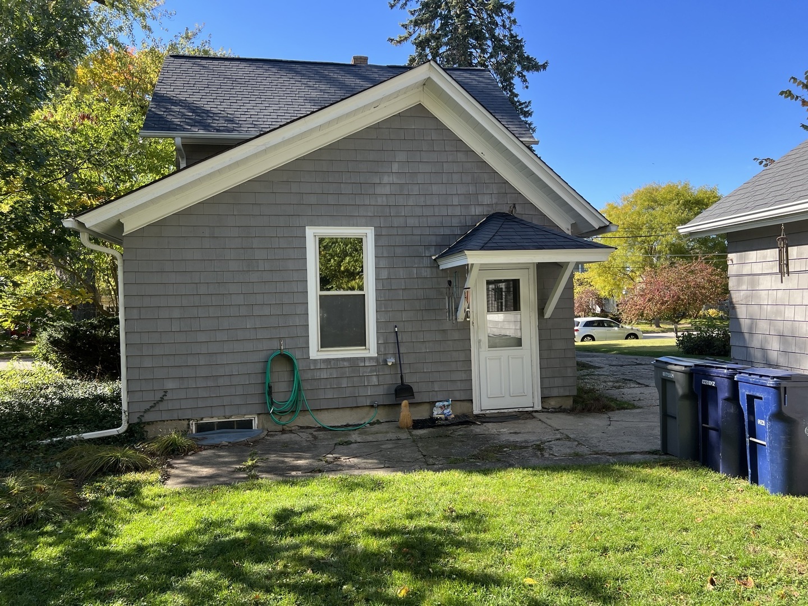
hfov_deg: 67.3
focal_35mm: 26
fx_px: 607
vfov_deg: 53.1
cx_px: 404
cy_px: 303
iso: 50
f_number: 1.5
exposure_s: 1/965
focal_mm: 5.7
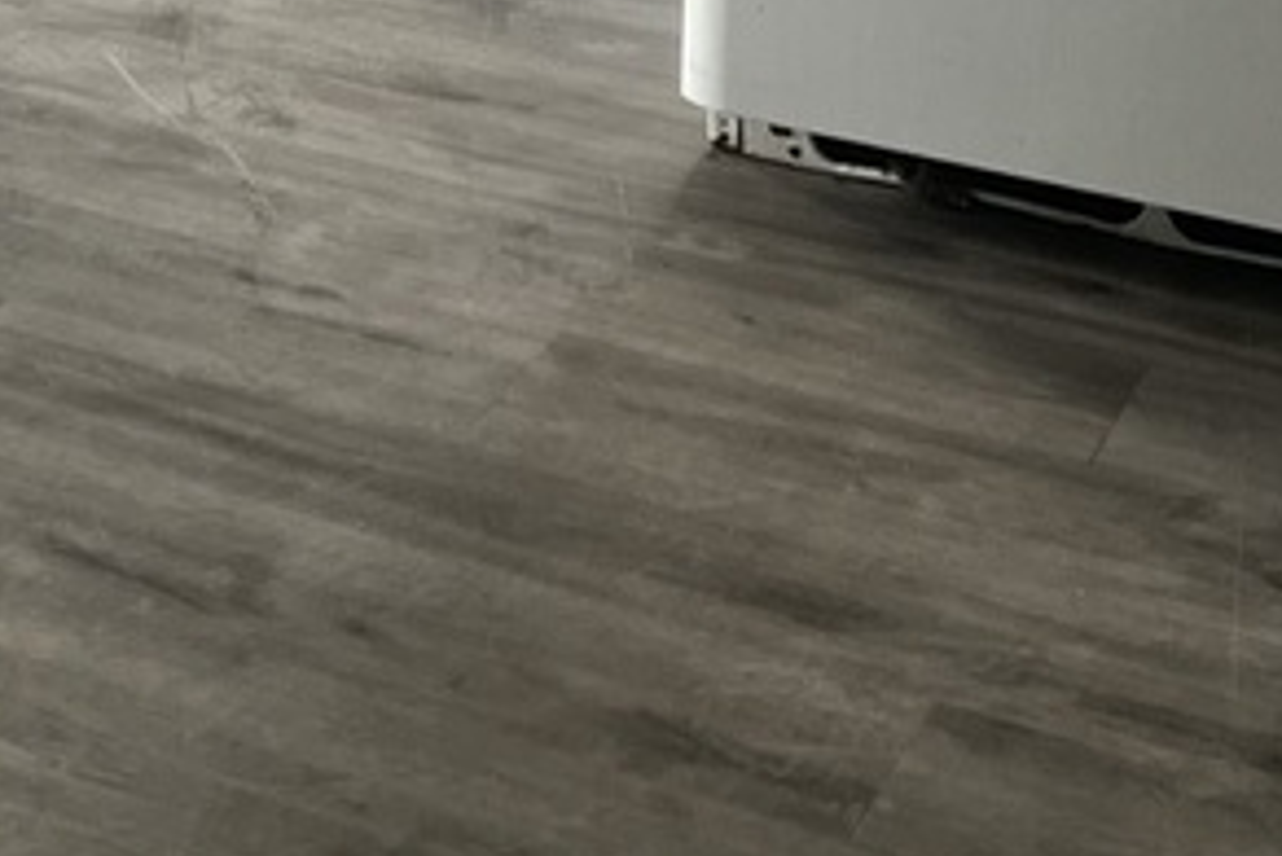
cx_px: -404
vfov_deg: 12.8
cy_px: -509
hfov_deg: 18.9
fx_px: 3563
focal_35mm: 100
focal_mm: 5.7
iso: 125
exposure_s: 1/105
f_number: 1.5
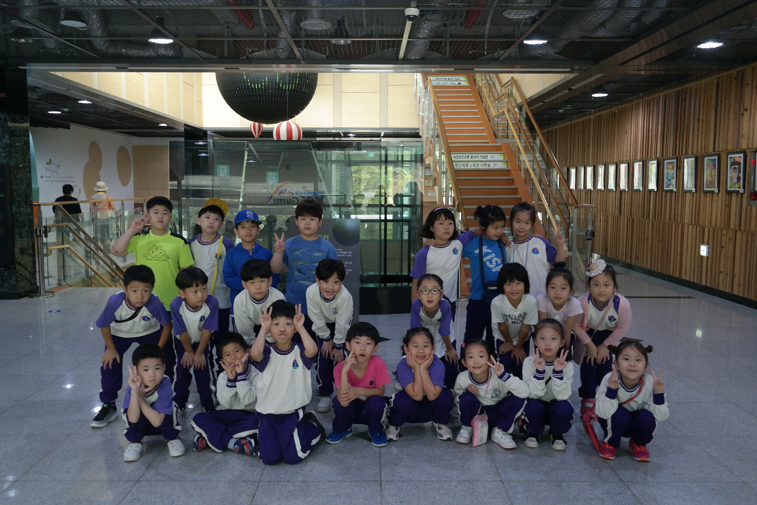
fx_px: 631
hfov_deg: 61.9
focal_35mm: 30
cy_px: 252
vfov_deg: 43.6
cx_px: 378
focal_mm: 20
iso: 800
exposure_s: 1/40
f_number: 3.5
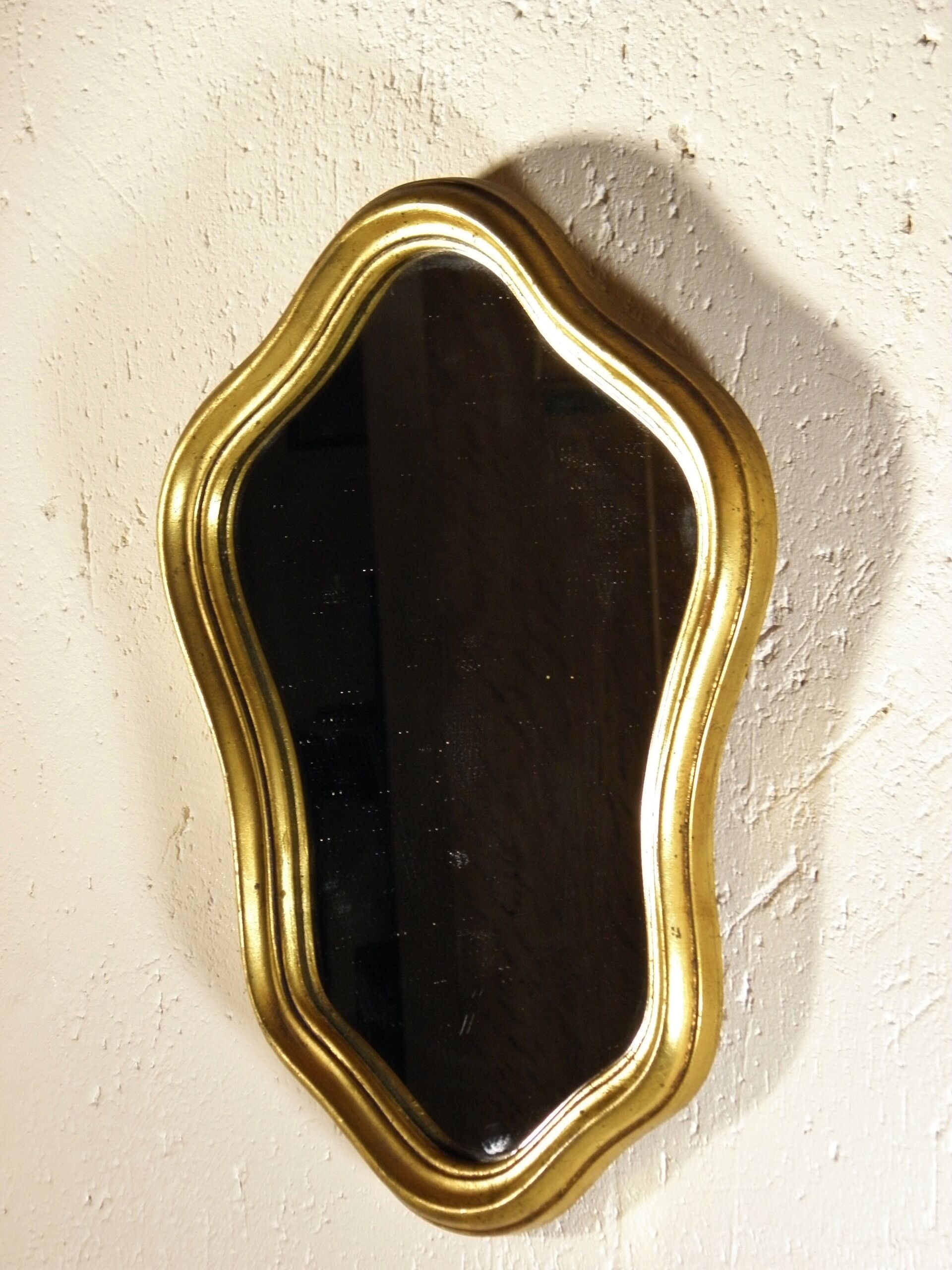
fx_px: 3264
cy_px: 635
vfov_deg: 22.0
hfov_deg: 16.6
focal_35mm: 89
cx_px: 476
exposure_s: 1/10
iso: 200
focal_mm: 16
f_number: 4.5
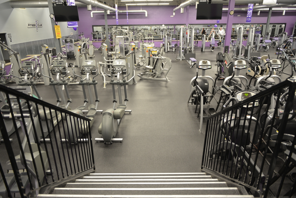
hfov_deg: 73.7
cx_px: 148
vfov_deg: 53.1
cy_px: 99
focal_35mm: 24
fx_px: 197
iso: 500
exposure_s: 1/25
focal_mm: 24
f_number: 2.8
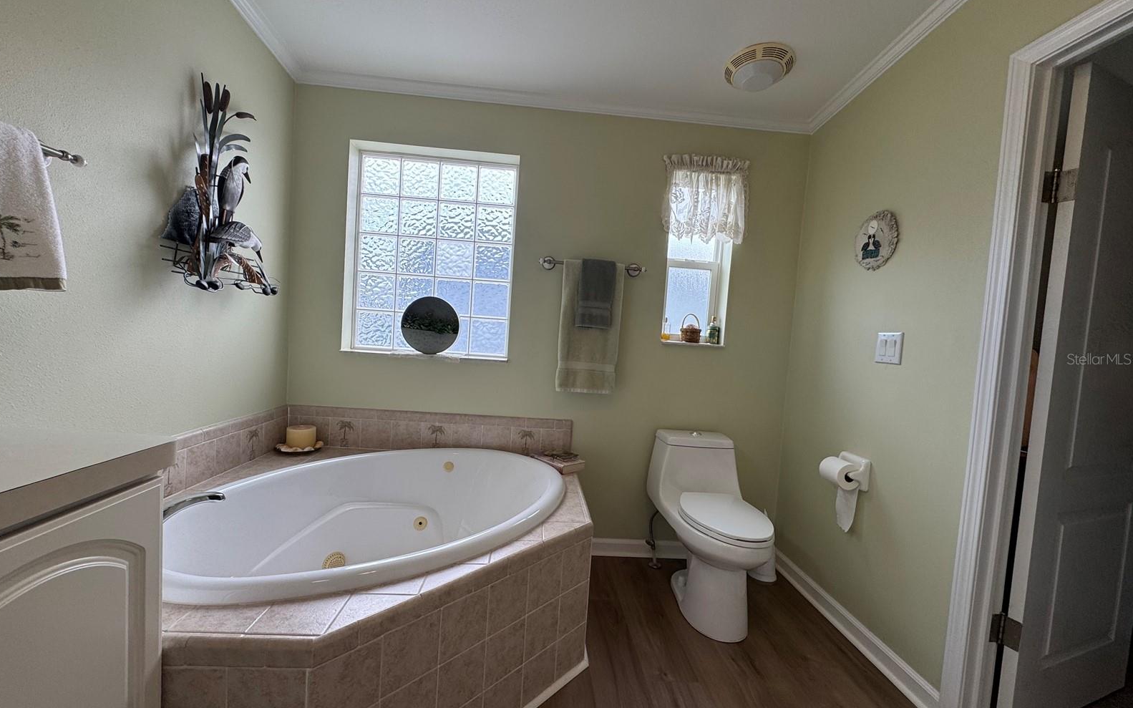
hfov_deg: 101.5
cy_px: 359
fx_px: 463
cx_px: 562
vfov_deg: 74.8
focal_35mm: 15
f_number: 2.2
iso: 40
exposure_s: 1/175
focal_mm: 2.22
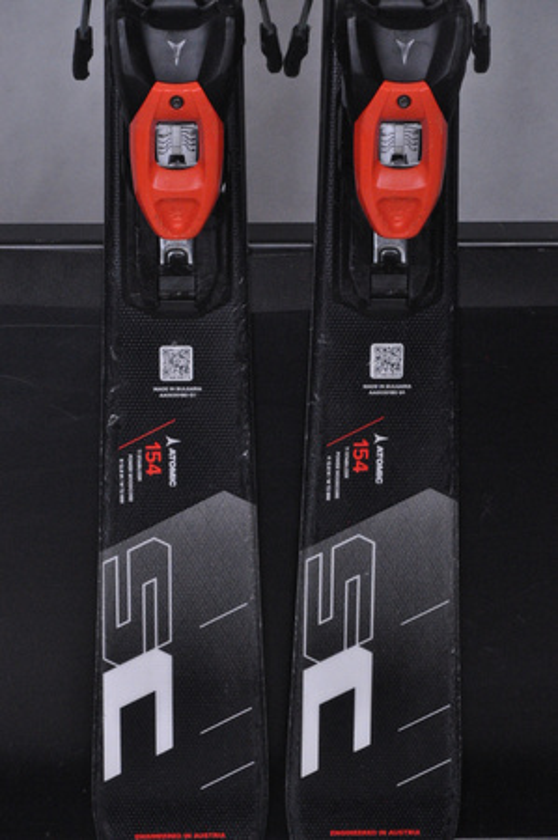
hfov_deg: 9.9
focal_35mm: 138
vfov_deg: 14.9
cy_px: 420
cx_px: 279
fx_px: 3216
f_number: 9.5
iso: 3200
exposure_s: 1/125
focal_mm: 92
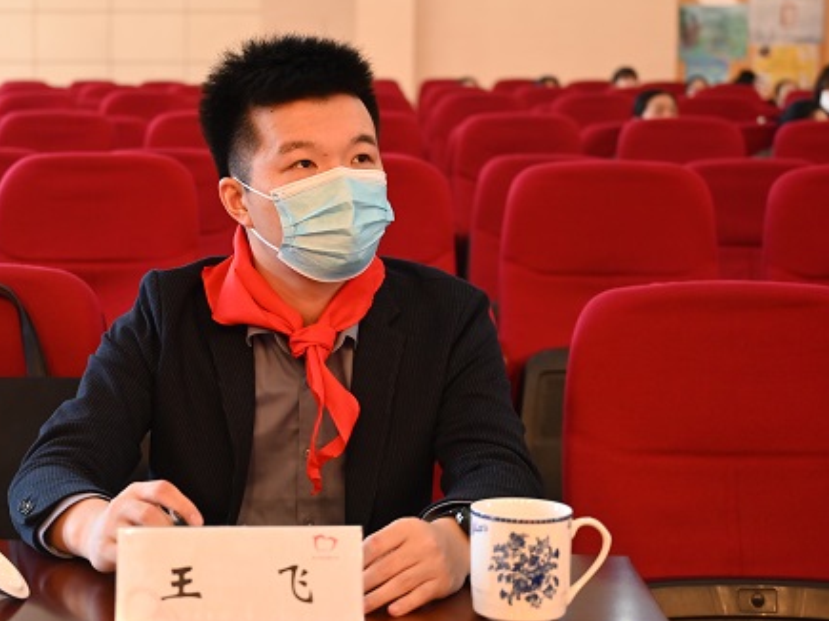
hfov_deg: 29.6
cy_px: 267
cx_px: 276
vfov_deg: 22.6
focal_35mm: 65
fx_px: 1556
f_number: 4
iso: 1600
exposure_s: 1/125
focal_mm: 49
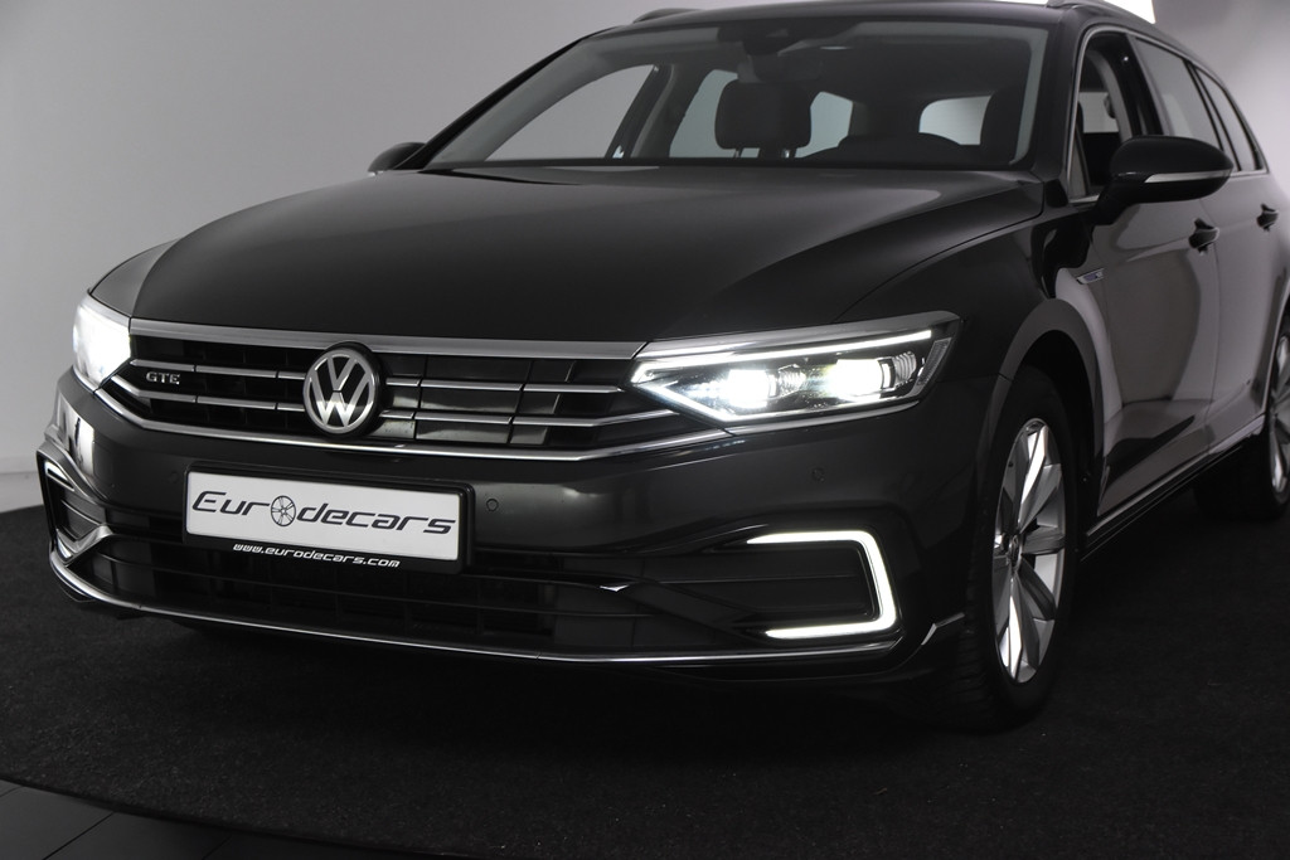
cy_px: 430
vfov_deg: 23.8
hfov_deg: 35.0
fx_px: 2043
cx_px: 645
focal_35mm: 57
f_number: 5.6
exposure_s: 1/200
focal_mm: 38
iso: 1600
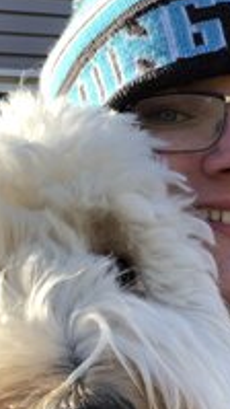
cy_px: 107
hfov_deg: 14.4
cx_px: 87
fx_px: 910
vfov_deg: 25.0
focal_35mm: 84
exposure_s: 1/144
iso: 20
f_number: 2.2
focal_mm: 2.87
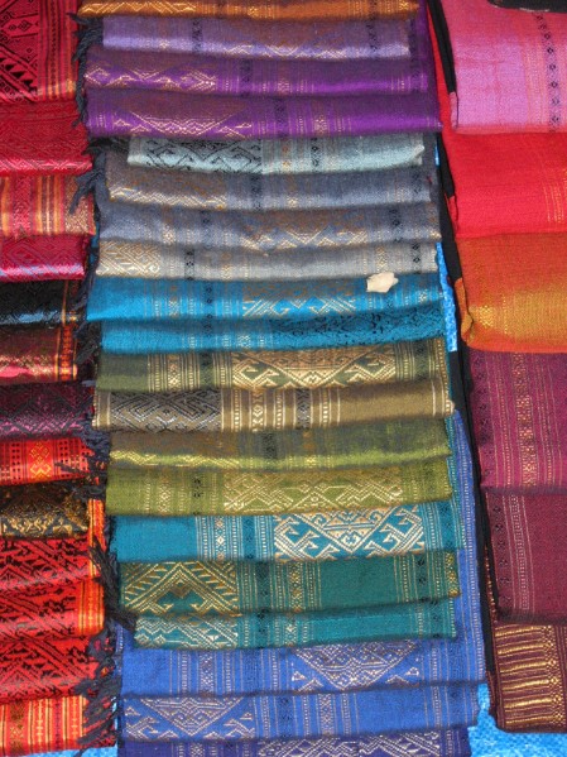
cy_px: 378
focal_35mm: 77
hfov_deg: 19.1
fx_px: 1682
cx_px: 284
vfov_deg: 25.3
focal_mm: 12.9
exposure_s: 1/60
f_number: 4.3
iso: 300
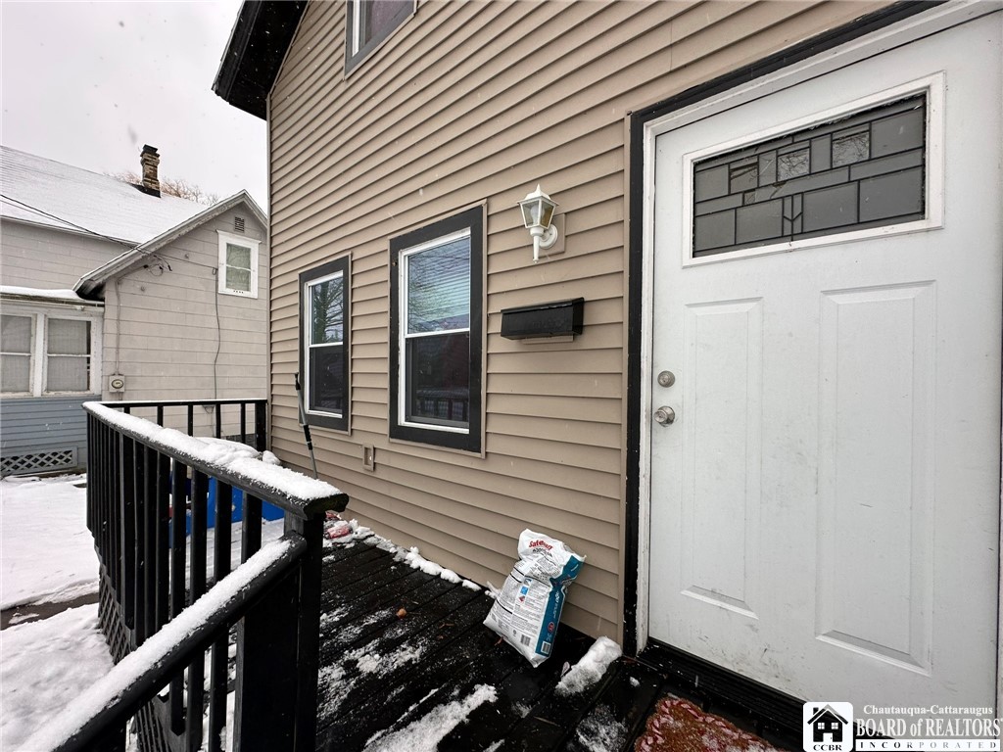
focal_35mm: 14
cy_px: 376
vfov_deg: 85.7
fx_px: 406
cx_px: 502
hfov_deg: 102.1
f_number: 2.2
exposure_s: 1/99
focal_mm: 2.22
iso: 80
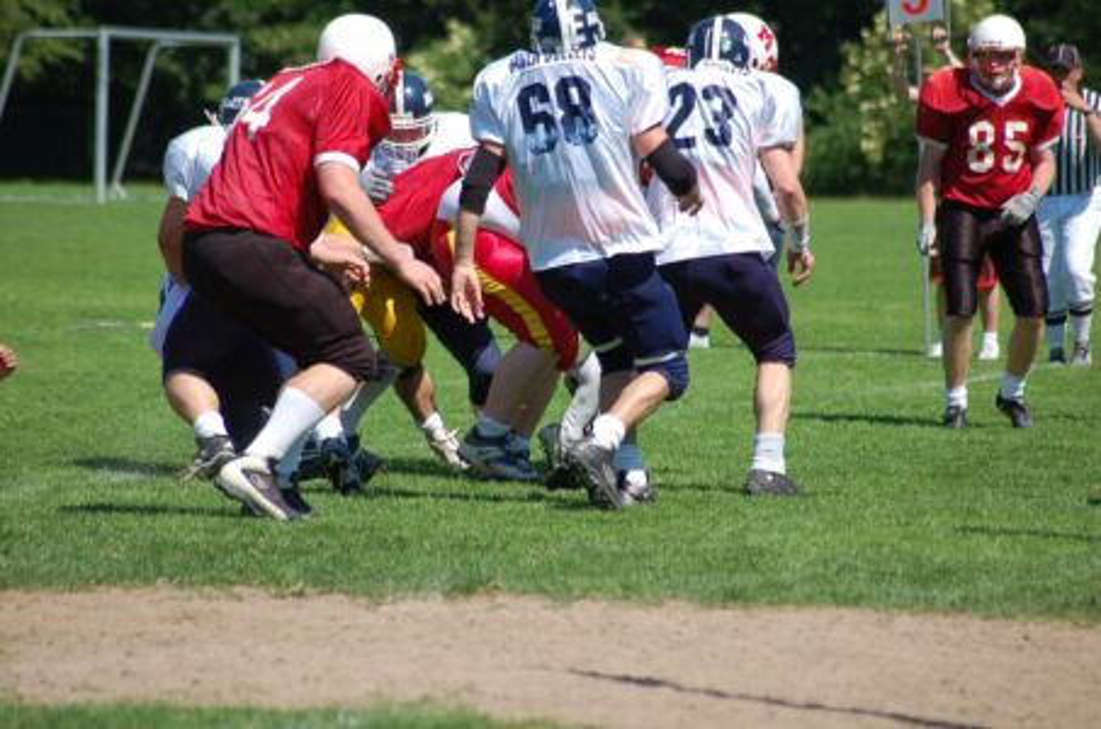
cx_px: 550
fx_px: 8927
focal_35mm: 292
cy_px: 364
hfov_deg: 7.1
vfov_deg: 4.7
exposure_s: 1/1000
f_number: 5
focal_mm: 195
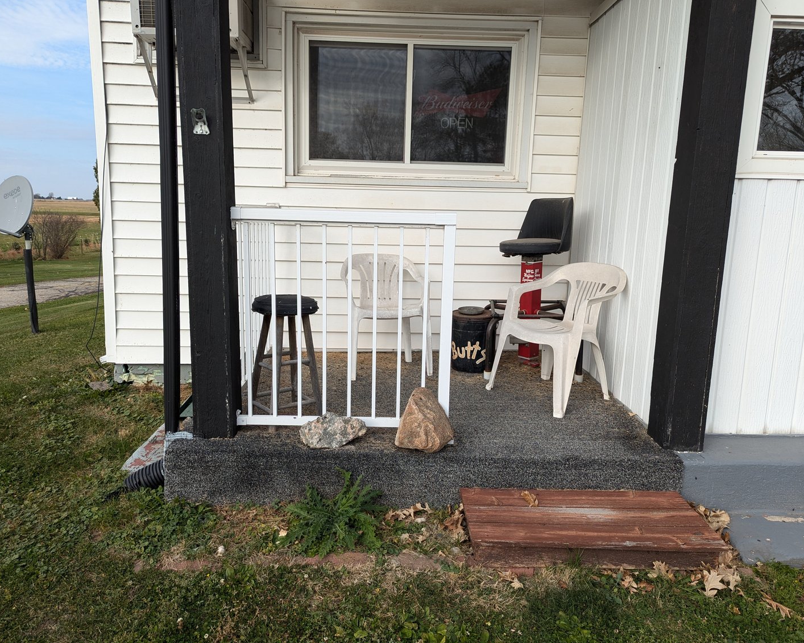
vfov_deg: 56.8
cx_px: 397
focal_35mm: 25
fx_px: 595
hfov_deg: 68.1
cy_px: 322
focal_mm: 6.81
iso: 53
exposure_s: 1/1088
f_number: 1.85
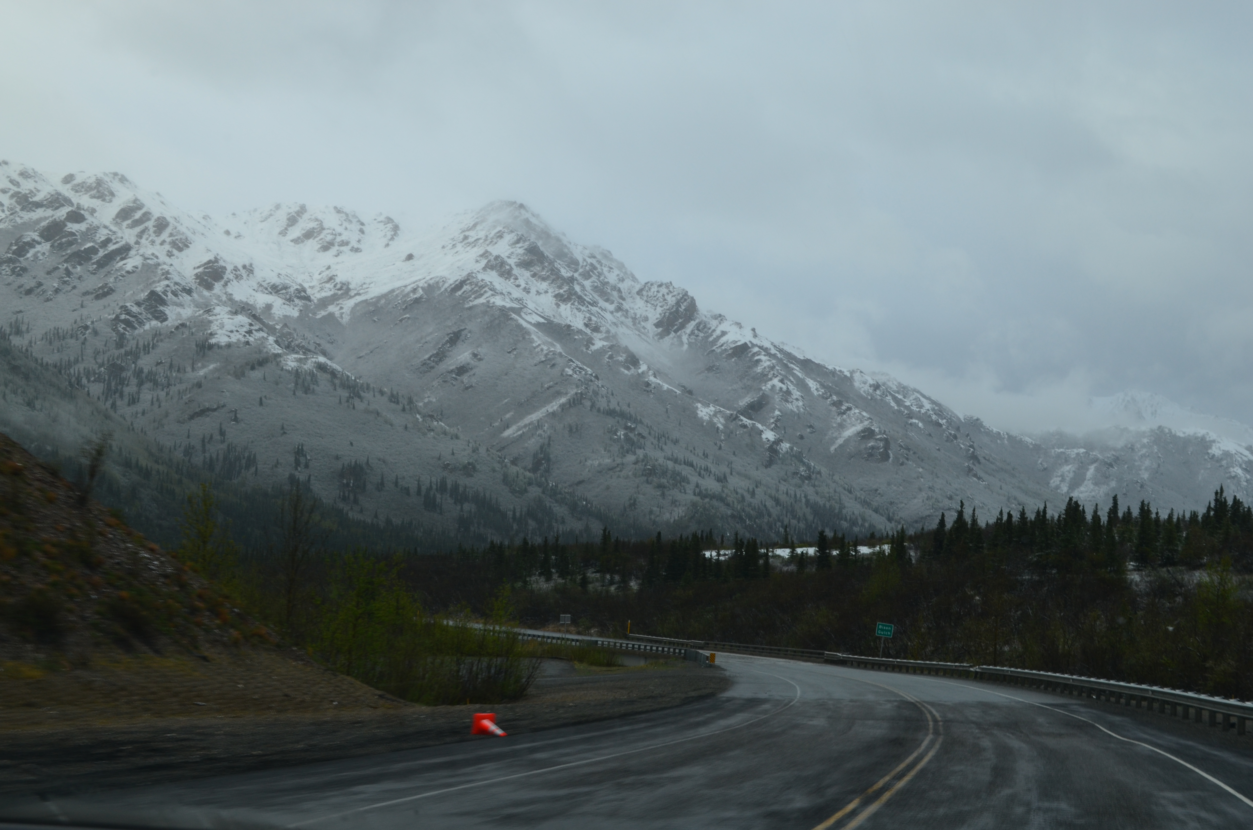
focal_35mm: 51
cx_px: 626
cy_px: 415
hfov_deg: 39.0
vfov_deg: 26.4
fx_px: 1771
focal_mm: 34
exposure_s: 1/60
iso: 250
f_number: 10
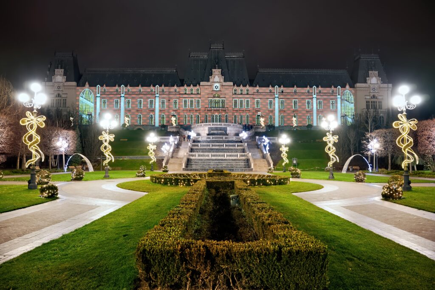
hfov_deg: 68.4
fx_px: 320
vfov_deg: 48.7
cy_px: 145
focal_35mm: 26
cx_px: 218
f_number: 4
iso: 450
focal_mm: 26.5
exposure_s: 1/4
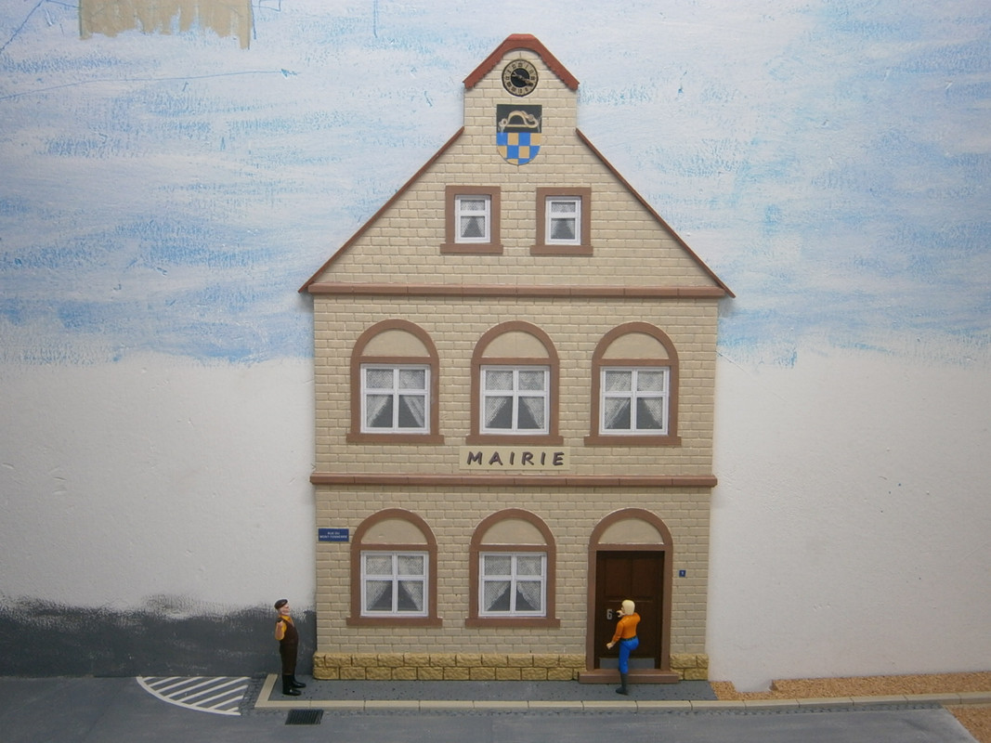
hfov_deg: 51.4
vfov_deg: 39.6
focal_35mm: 36
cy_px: 372
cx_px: 496
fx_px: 1031
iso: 125
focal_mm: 6.4
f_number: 3.1
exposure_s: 1/15
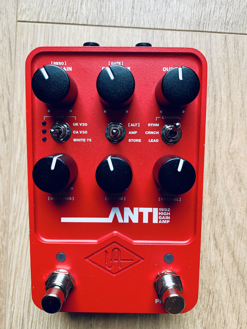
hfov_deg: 53.1
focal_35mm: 26
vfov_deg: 67.3
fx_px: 247
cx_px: 124
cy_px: 164
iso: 80
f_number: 1.8
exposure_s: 1/121
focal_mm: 4.25
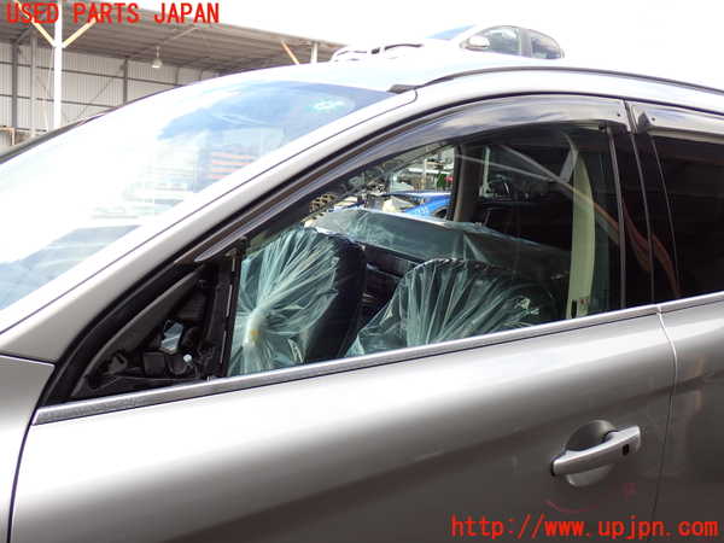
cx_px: 362
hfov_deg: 51.4
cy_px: 272
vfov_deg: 39.7
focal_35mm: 36
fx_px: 753
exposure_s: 1/160
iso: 100
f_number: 3.5
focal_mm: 6.37
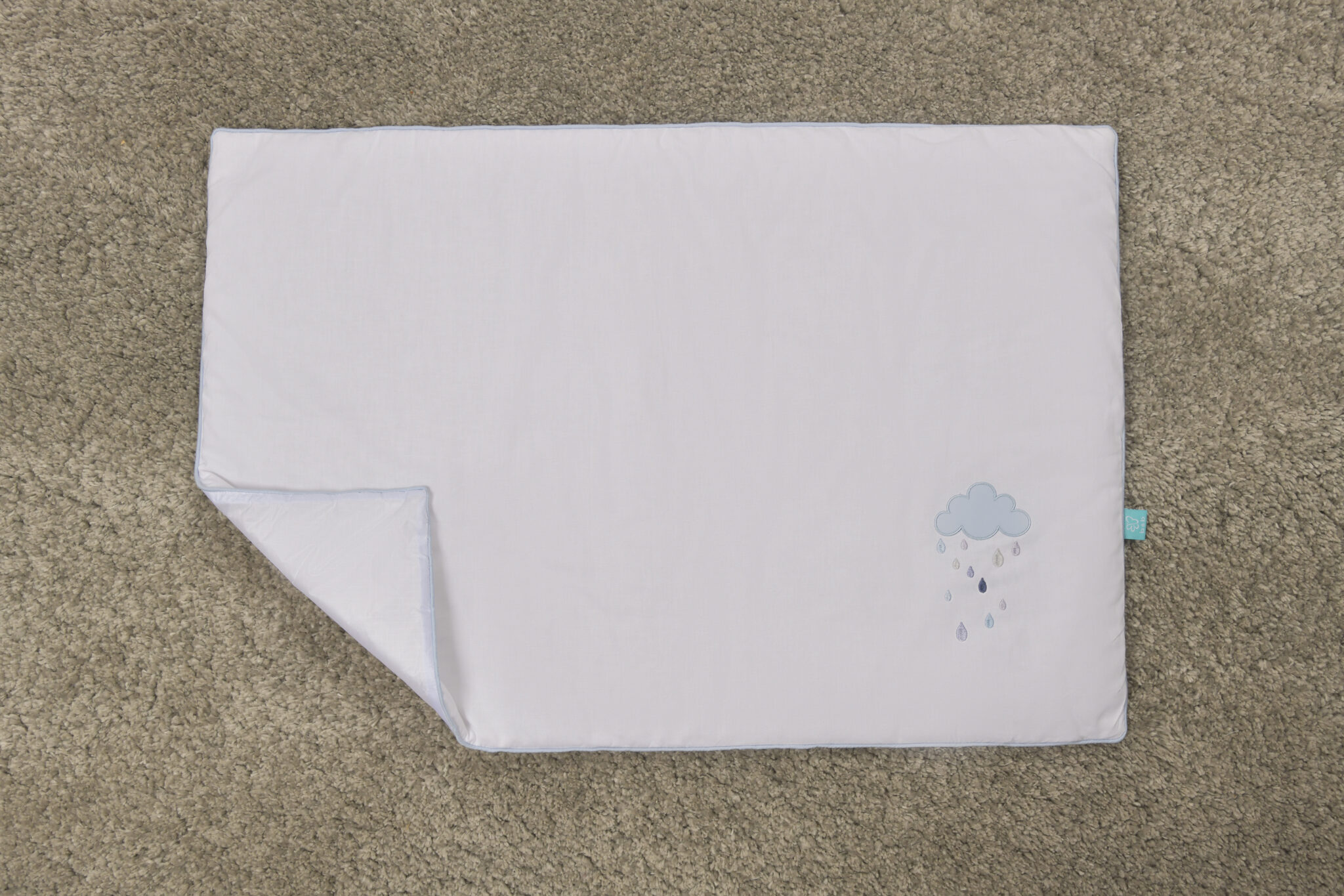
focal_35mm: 38
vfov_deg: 35.0
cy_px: 448
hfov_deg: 50.7
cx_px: 672
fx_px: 1418
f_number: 6.3
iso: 320
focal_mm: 38
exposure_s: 1/200
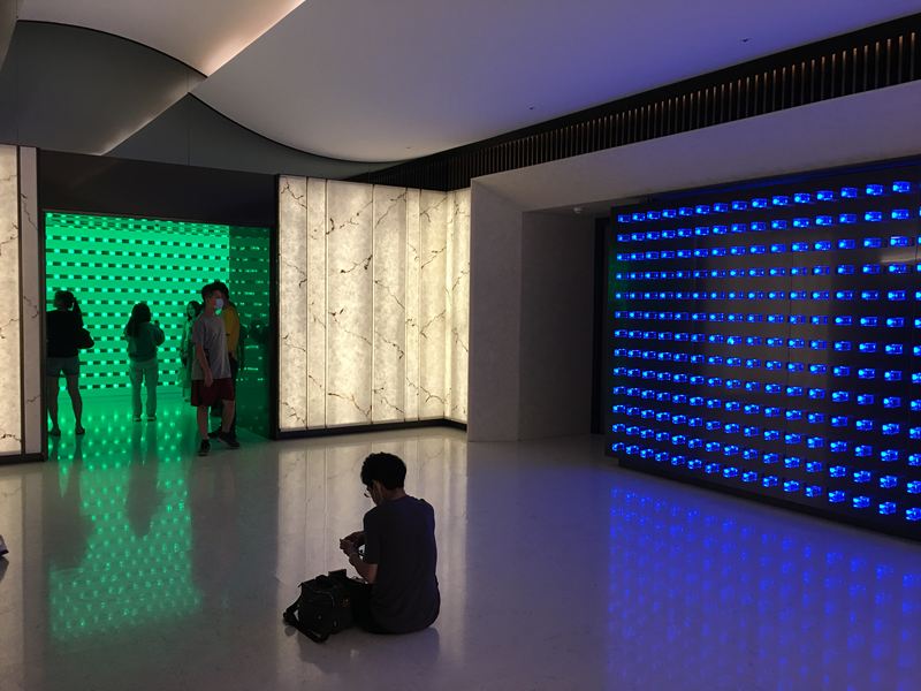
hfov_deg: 61.7
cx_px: 460
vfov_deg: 48.2
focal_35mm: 29
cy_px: 346
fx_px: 772
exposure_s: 1/30
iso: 32
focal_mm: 4.15
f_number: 2.2
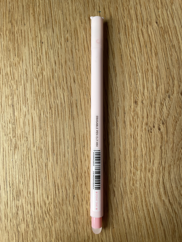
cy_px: 121
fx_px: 182
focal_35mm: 26
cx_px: 91
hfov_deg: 53.1
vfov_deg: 67.3
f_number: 1.6
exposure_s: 1/121
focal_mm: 4.2
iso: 125
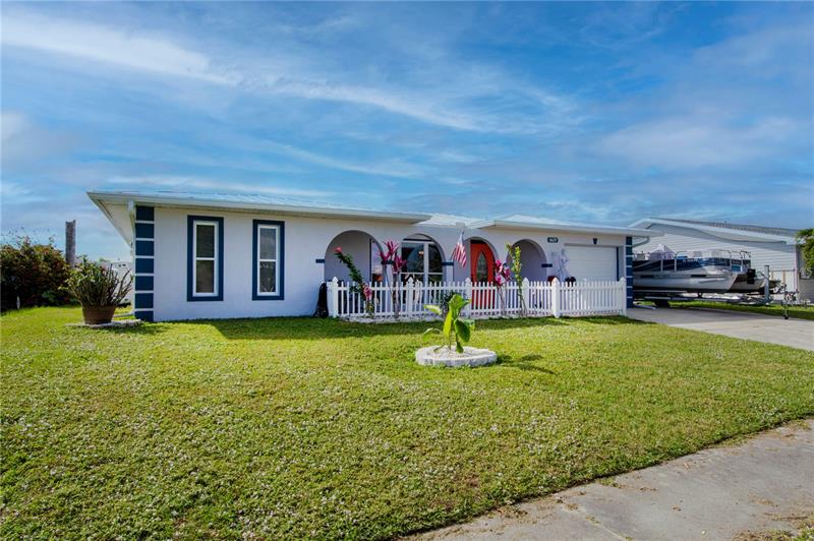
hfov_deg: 81.3
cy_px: 270
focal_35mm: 21
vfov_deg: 59.4
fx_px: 474
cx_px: 407
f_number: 11
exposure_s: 1/200
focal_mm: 14
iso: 100
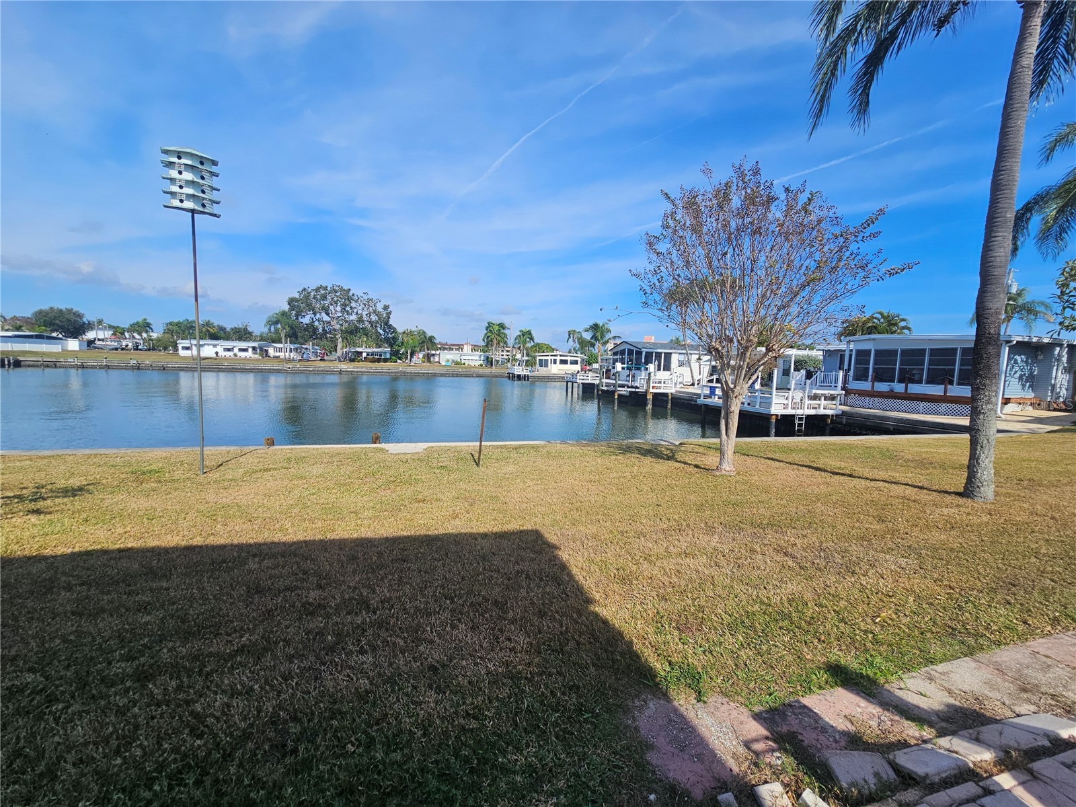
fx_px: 404
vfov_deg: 89.9
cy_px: 404
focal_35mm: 13
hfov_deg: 106.2
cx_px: 538
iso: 50
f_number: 2.2
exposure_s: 1/2715
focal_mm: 2.2
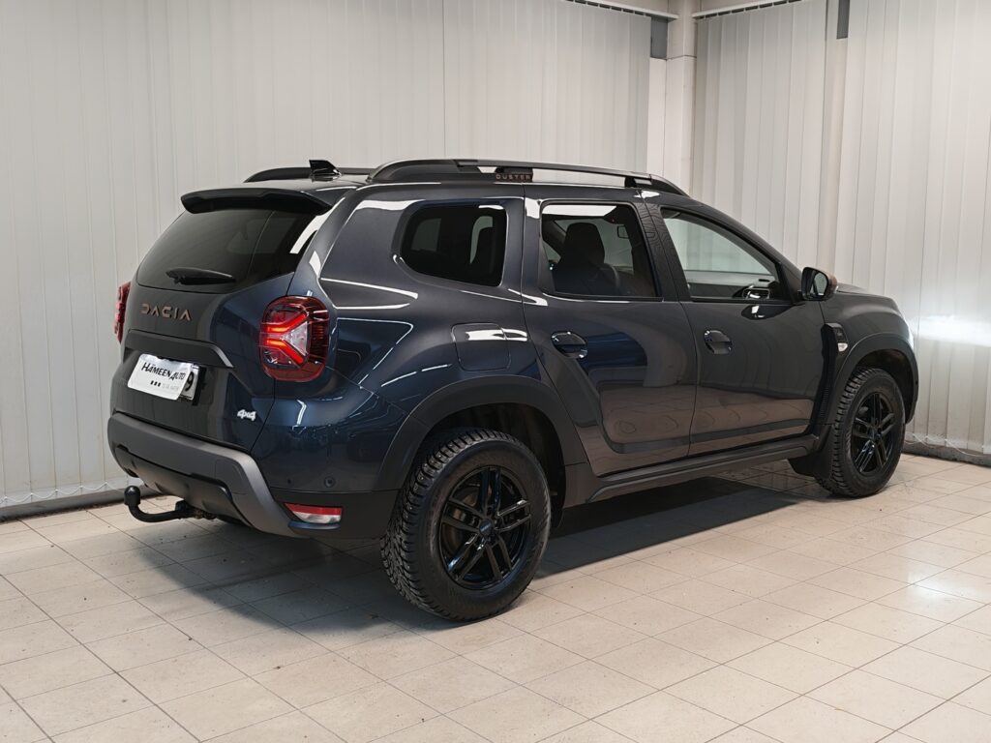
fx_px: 1059
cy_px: 372
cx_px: 496
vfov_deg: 38.7
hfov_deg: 50.1
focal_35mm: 37
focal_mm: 5.4
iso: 80
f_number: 1.6
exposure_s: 1/50
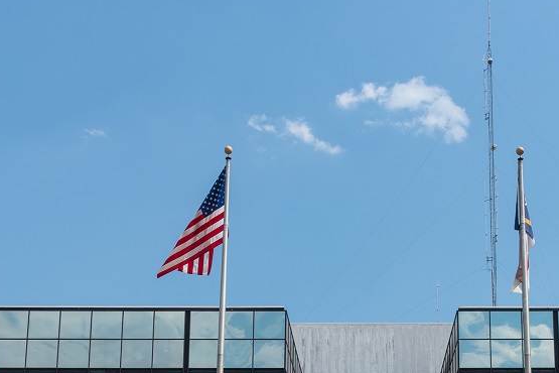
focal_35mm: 65
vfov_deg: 19.8
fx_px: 1009
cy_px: 431
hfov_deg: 30.7
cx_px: 377
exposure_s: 1/400
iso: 125
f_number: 8
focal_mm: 24
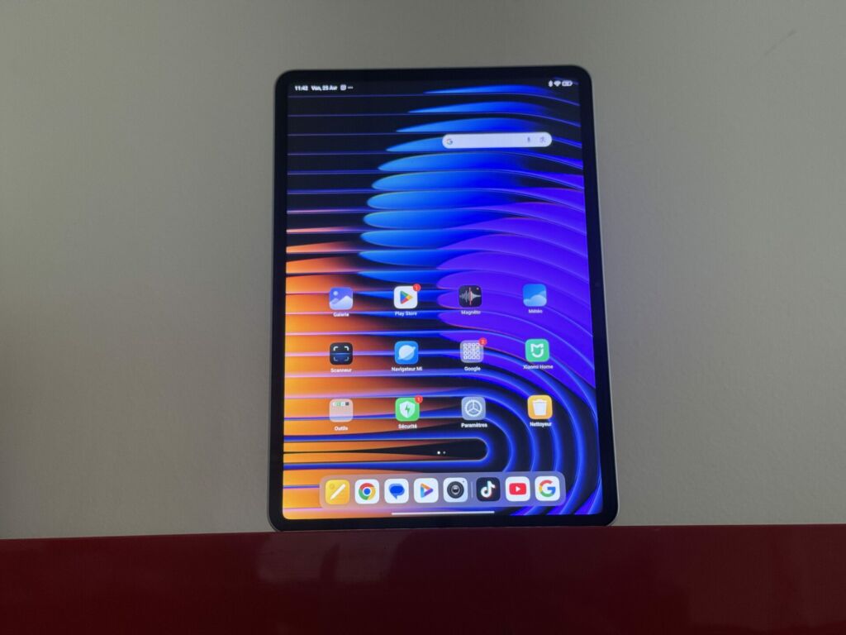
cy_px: 318
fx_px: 1173
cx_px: 423
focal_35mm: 48
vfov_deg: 30.3
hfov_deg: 39.7
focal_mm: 6.76
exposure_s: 1/71
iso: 100
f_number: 1.78
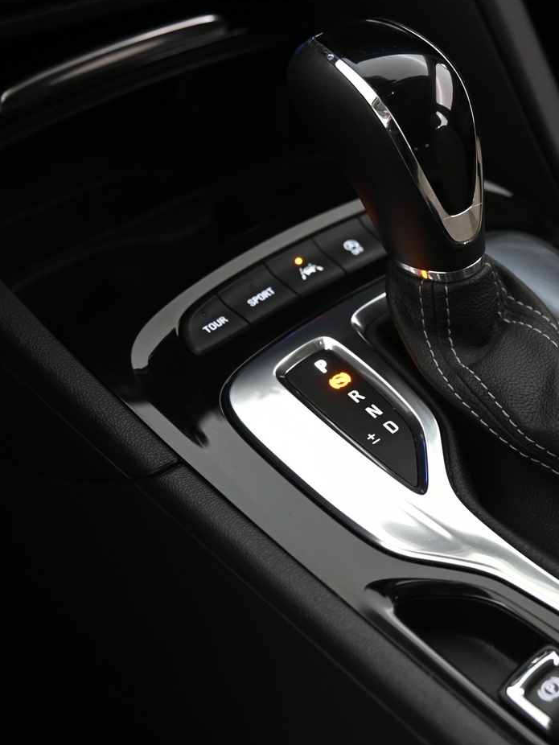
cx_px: 517
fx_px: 1377
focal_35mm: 64
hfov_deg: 22.3
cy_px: 405
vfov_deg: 30.2
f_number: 4
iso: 2000
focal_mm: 38
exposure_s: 1/15
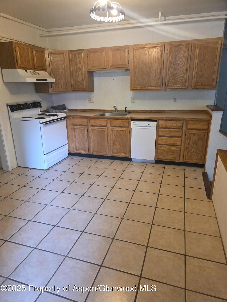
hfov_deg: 58.9
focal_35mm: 23
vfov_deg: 73.9
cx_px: 114
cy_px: 151
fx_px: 201
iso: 640
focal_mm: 6.3
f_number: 1.7
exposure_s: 1/120
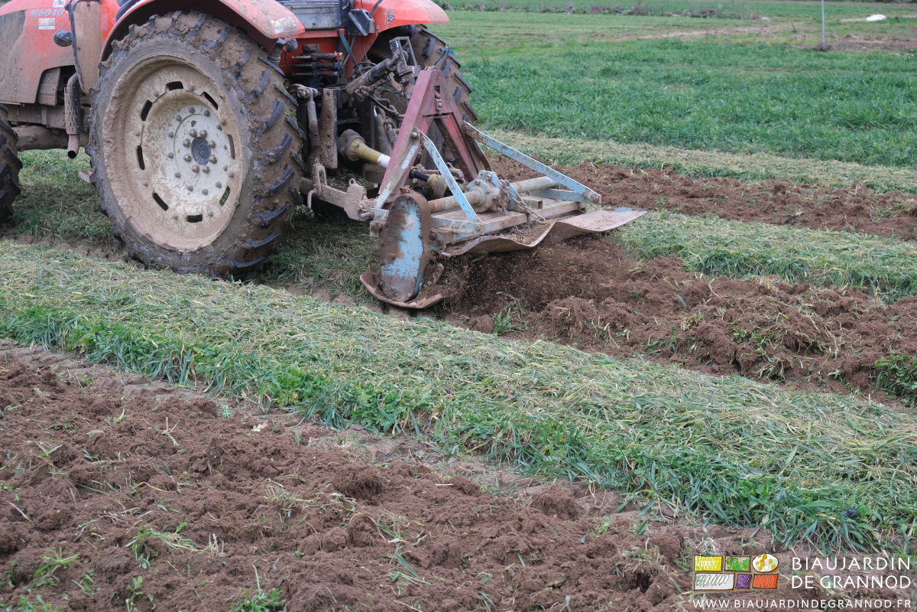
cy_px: 306
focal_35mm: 51
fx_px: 1299
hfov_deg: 38.9
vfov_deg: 26.5
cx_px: 458
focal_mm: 34.3
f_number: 4.5
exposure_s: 1/250
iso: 800
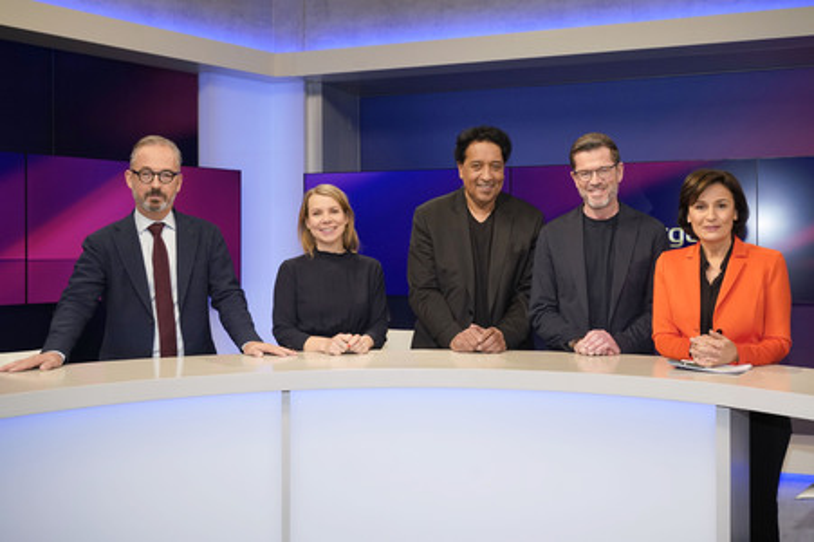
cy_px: 271
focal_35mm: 35
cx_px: 407
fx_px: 791
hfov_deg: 54.5
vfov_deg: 37.8
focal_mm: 35
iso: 2000
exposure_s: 1/125
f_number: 5.6
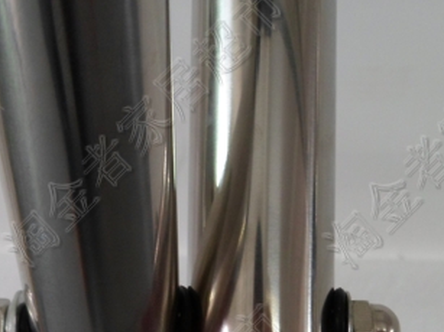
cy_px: 370
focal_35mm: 66
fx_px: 846
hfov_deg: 29.4
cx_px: 207
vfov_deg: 21.1
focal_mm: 4.9
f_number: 3.3
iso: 160
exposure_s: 1/30
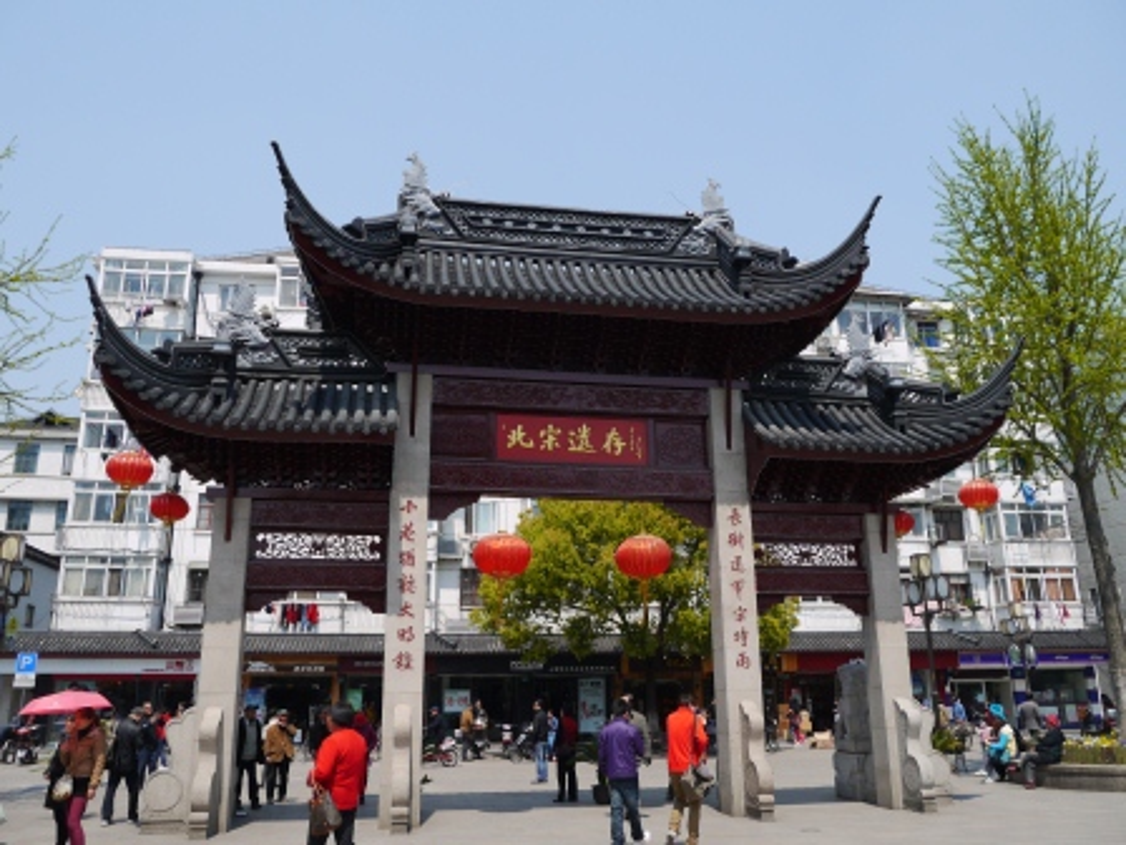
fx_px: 976
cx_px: 563
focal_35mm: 30
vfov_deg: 46.8
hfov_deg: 60.0
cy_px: 422
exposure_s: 1/500
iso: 160
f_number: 8
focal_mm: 15
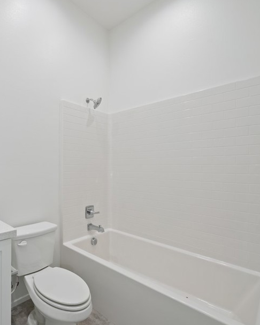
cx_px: 53
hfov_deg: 64.7
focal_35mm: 19
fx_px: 183
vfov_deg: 83.2
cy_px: 168
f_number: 8
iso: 800
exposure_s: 1/20
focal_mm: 12
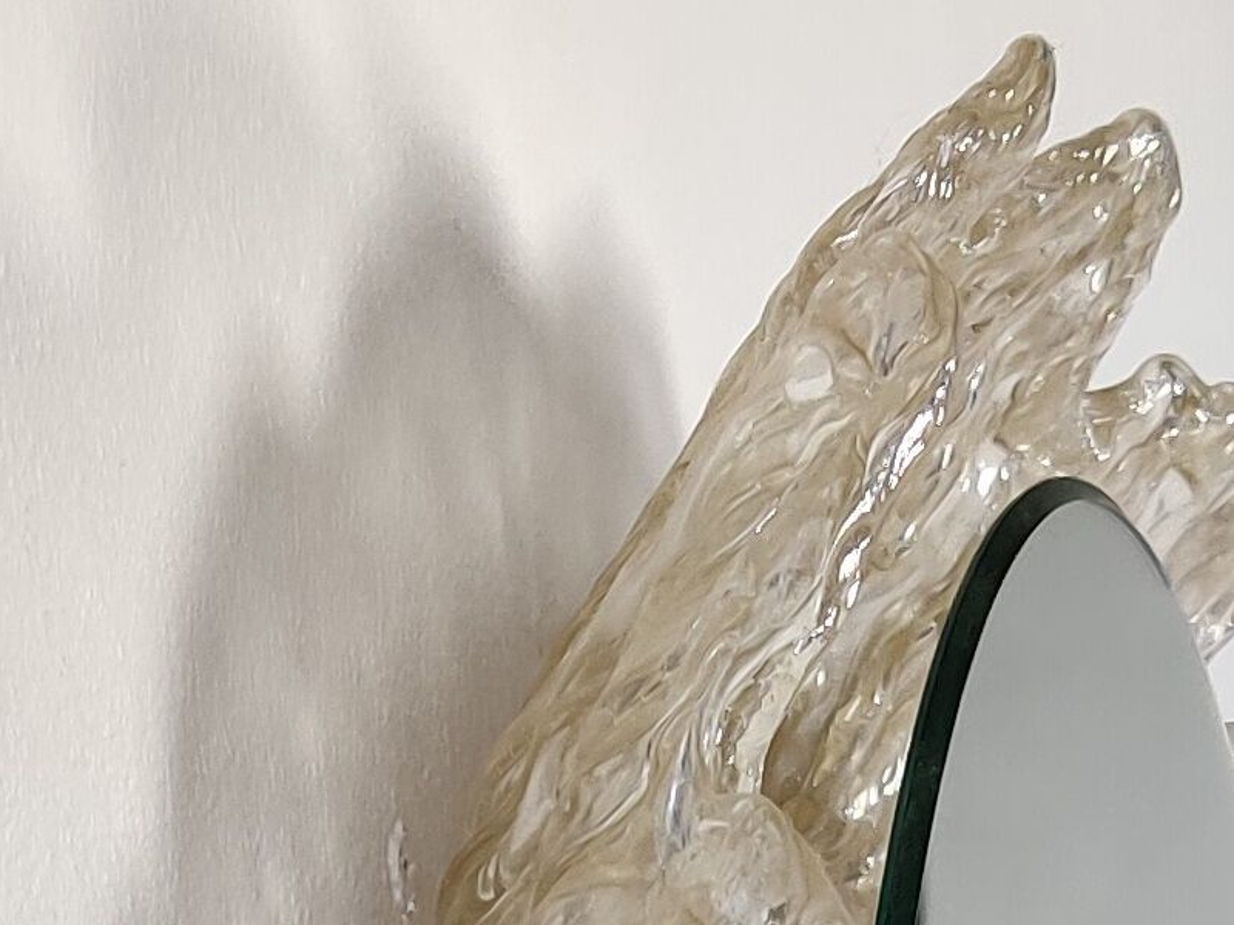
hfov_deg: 14.6
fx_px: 4813
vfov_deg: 10.1
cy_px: 1868
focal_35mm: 135
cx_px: 438
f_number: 1.65
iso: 160
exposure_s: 1/100
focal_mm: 4.75
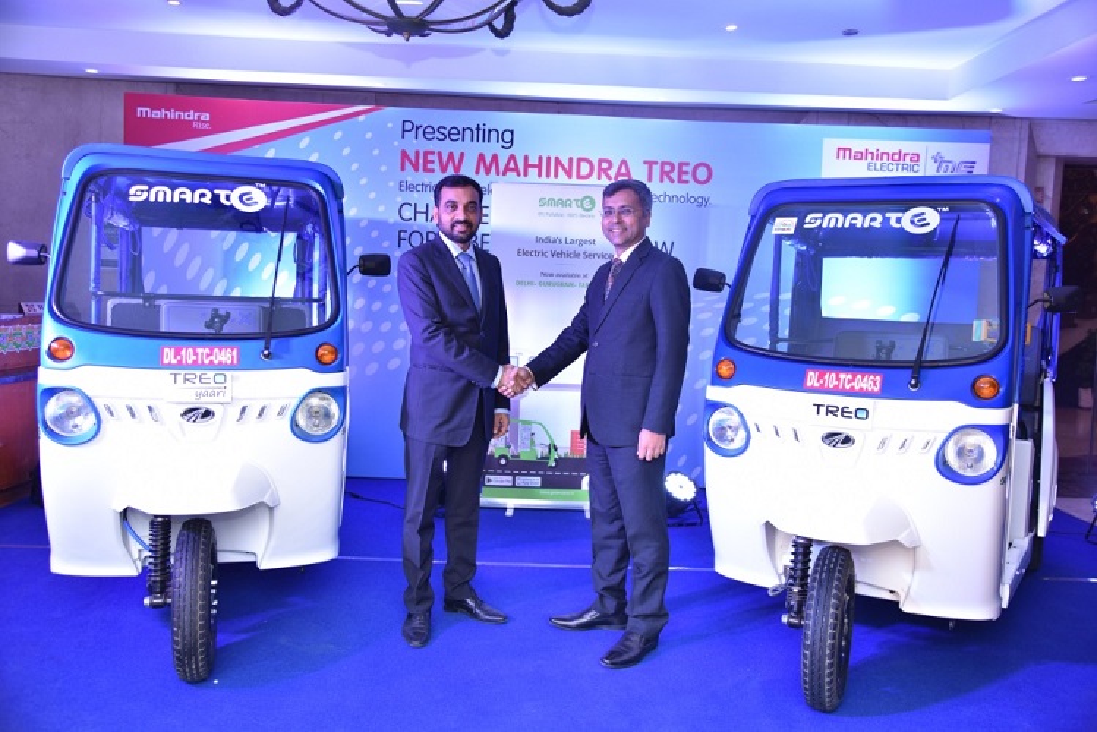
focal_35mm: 30
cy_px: 366
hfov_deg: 61.9
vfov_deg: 43.6
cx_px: 548
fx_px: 914
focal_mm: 30
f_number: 4
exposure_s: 1/100
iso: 500
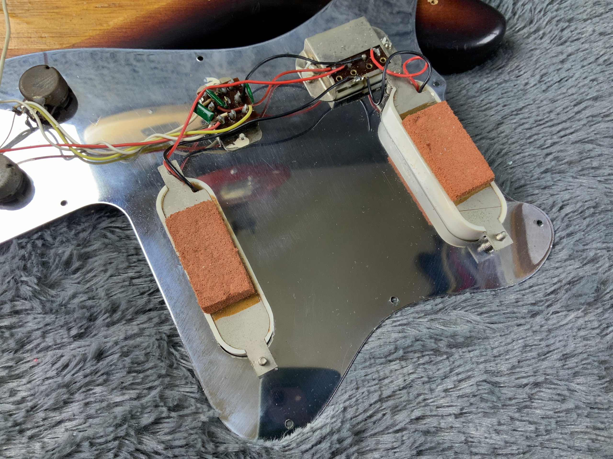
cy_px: 230
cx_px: 306
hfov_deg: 61.7
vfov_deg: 48.2
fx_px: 514
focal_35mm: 29
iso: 64
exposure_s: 1/69
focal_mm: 3
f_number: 1.8
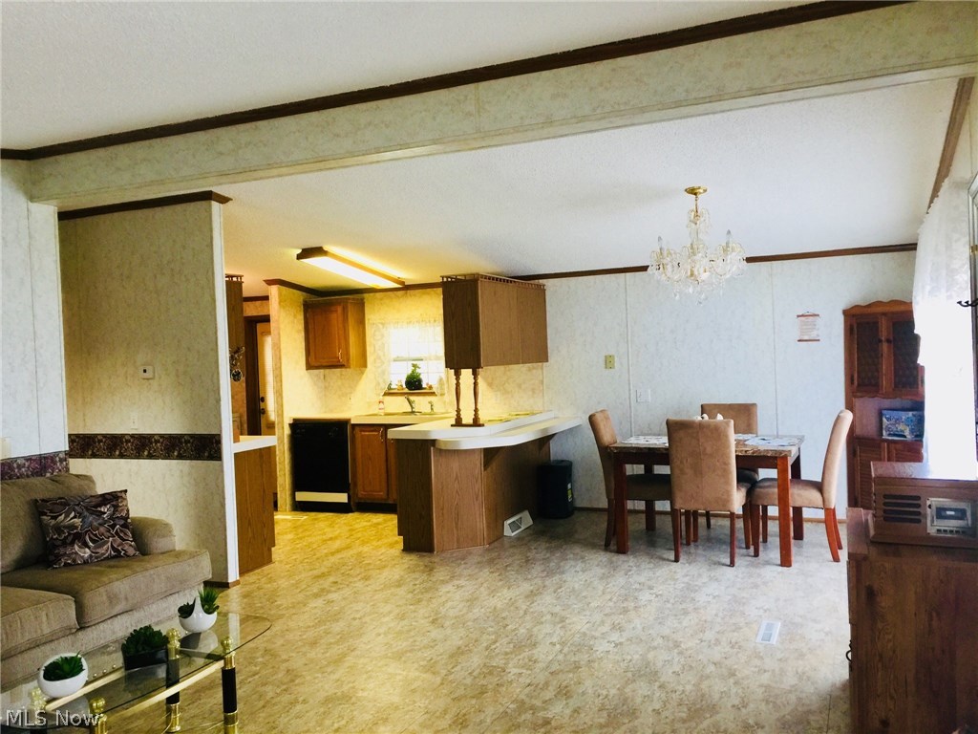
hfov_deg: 61.7
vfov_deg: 48.2
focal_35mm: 29
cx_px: 489
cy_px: 367
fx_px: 819
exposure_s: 1/15
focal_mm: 4.15
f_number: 2.2
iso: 50
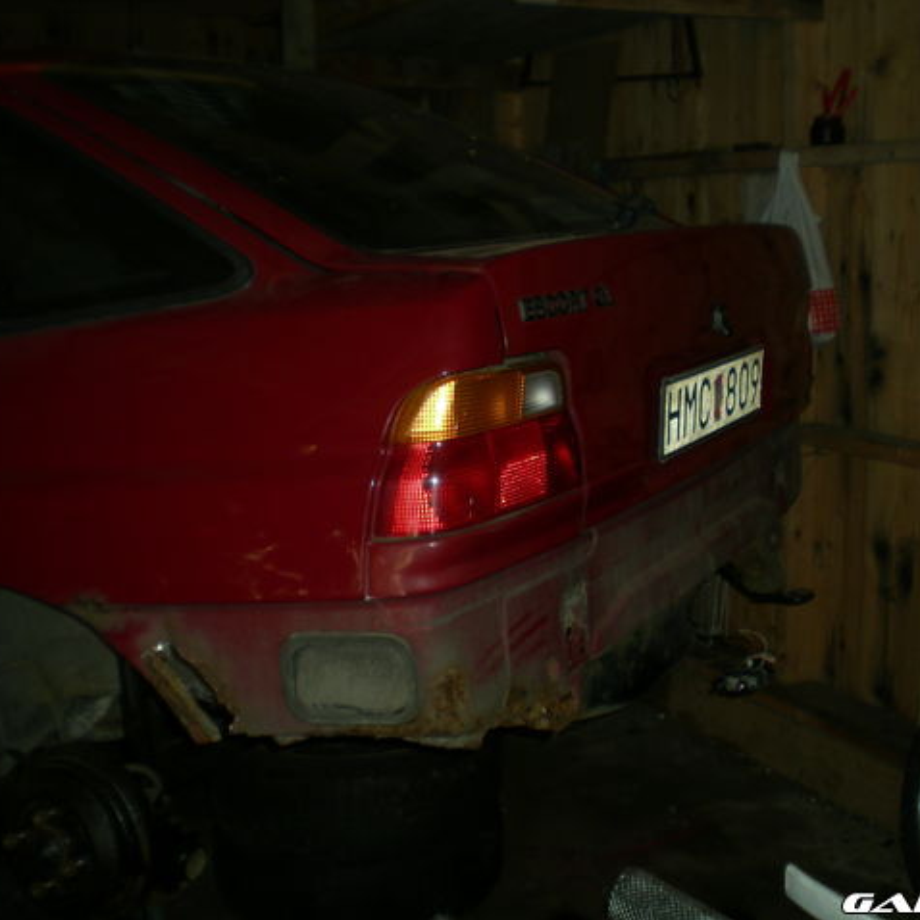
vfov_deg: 37.6
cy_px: 460
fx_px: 1353
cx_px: 556
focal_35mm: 45
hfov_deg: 37.4
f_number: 3.1
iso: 50
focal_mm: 6.3
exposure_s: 1/60
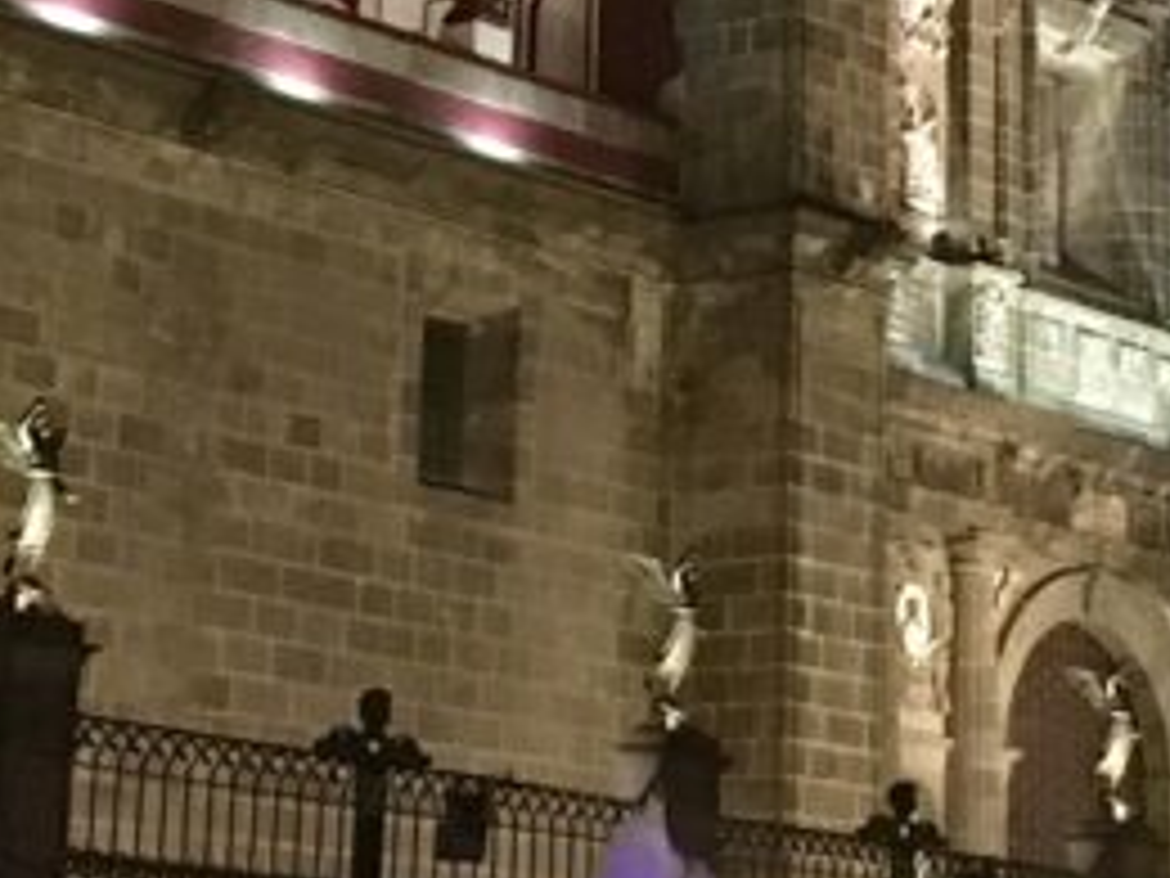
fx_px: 3853
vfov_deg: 12.8
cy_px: -90
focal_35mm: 114
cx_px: 428
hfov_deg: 17.2
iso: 320
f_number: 2.2
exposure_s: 1/15
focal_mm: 4.15
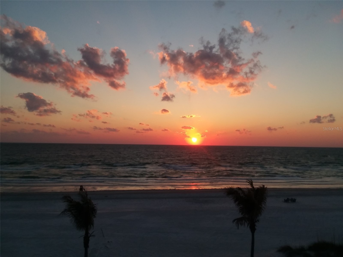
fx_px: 287
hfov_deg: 61.7
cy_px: 128
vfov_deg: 48.2
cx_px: 172
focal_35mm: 29
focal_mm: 2.47
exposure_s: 1/568
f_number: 1.9
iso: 40
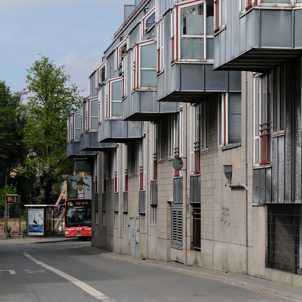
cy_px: 152
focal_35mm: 130
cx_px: 185
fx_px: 1283
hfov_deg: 13.4
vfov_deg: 13.4
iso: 640
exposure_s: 1/1500
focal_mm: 67.6
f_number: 8
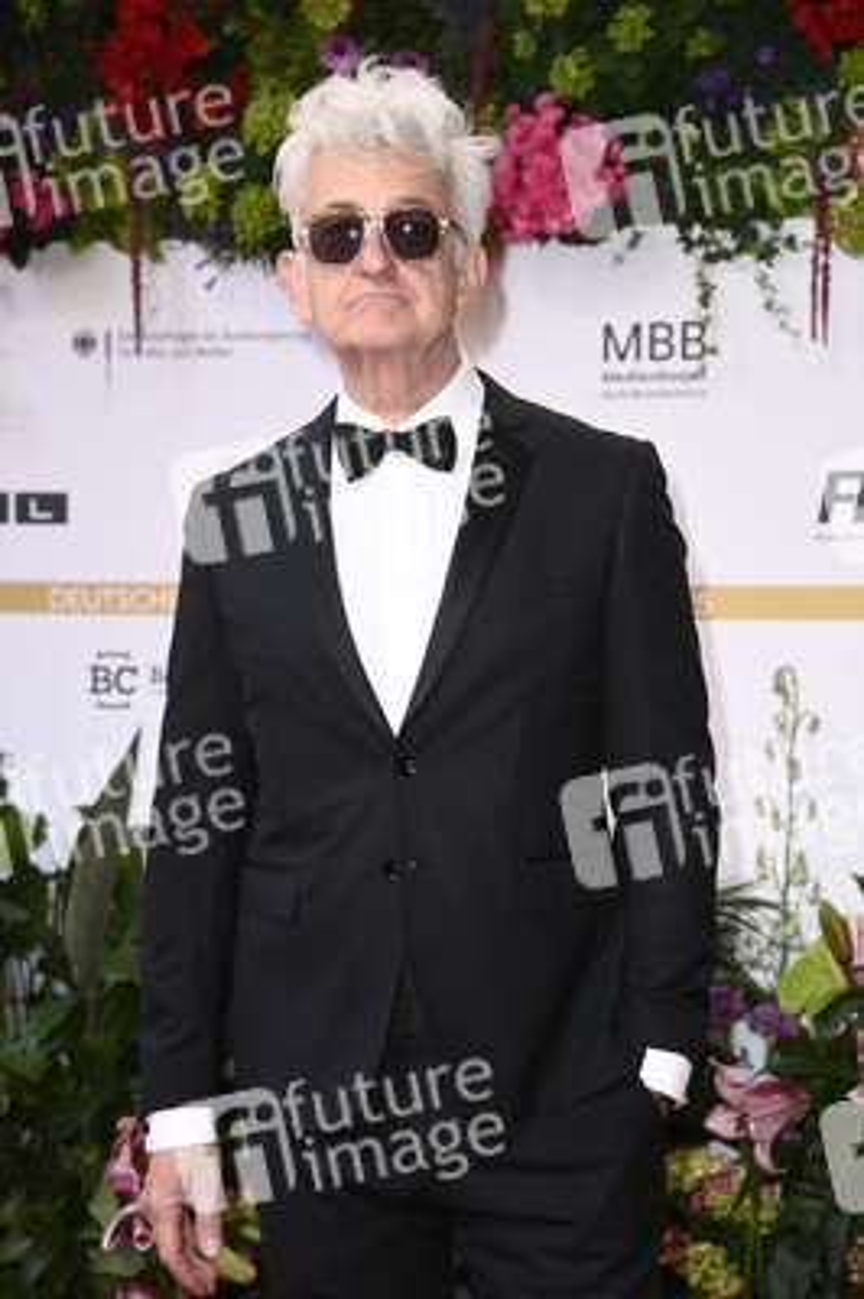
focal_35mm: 98
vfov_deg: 20.8
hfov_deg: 13.9
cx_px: 432
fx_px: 3534
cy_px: 650
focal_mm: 98
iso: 500
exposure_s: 1/200
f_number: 5.6
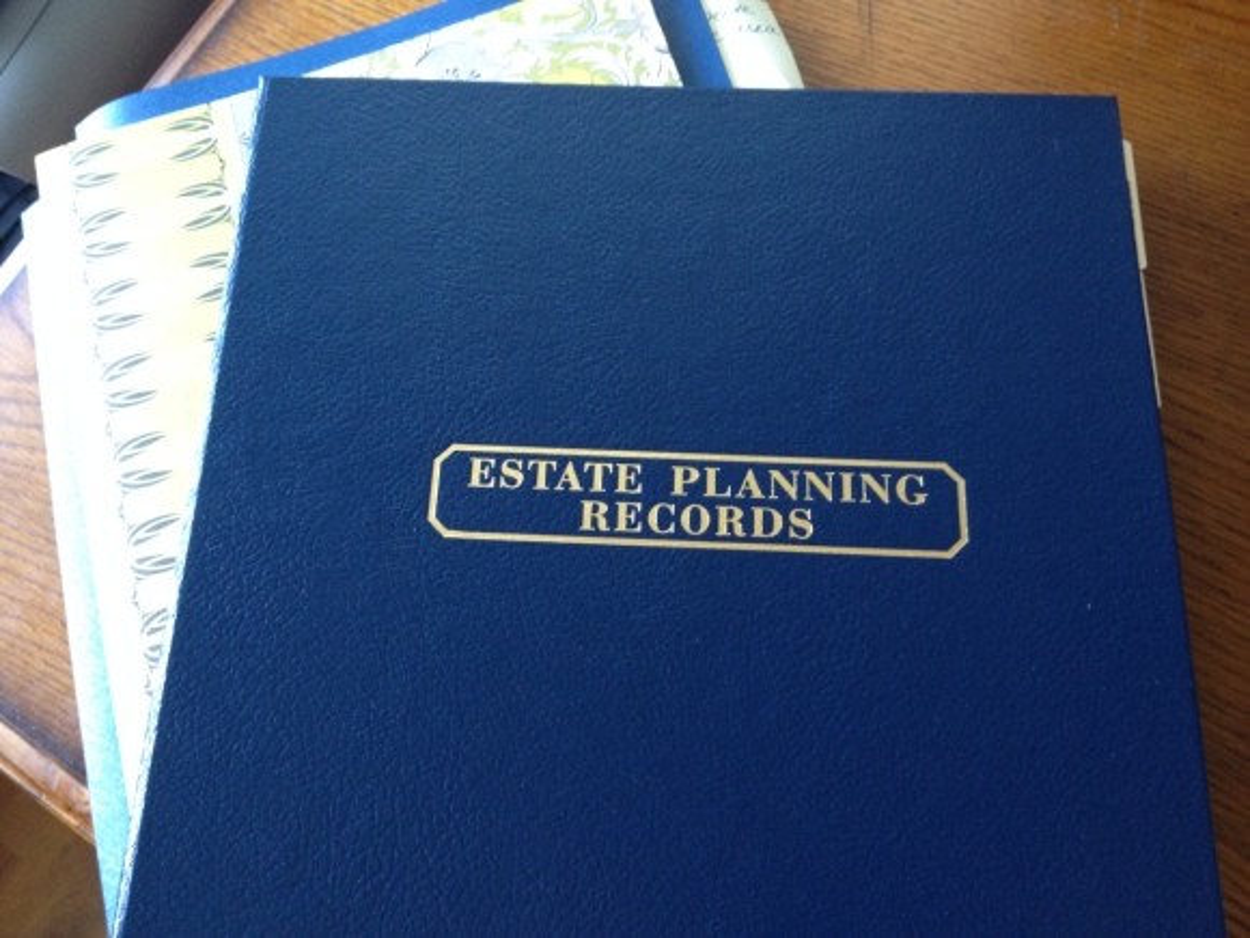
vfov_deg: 40.7
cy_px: 469
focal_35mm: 35
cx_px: 625
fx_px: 1264
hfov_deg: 52.6
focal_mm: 4.28
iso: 160
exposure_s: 1/20
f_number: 2.4
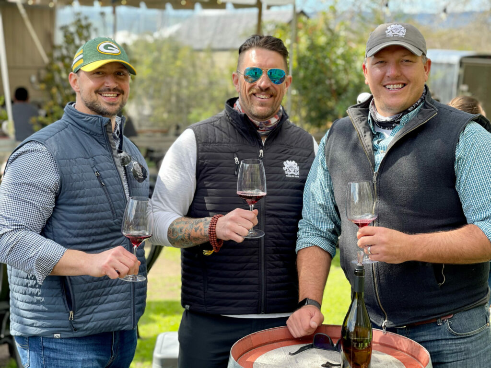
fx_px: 908
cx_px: 246
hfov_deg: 30.3
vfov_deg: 22.9
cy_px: 184
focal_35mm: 64
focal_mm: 7.5
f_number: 2.2
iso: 20
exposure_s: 1/131
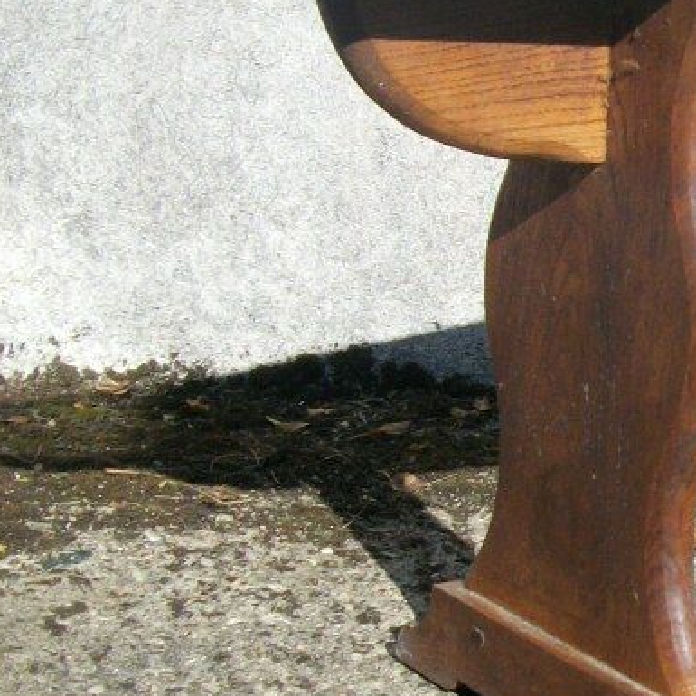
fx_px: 2138
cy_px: 539
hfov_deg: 17.0
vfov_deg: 18.3
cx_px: 1002
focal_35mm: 94
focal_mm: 5.7
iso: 80
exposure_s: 1/160
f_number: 8.8
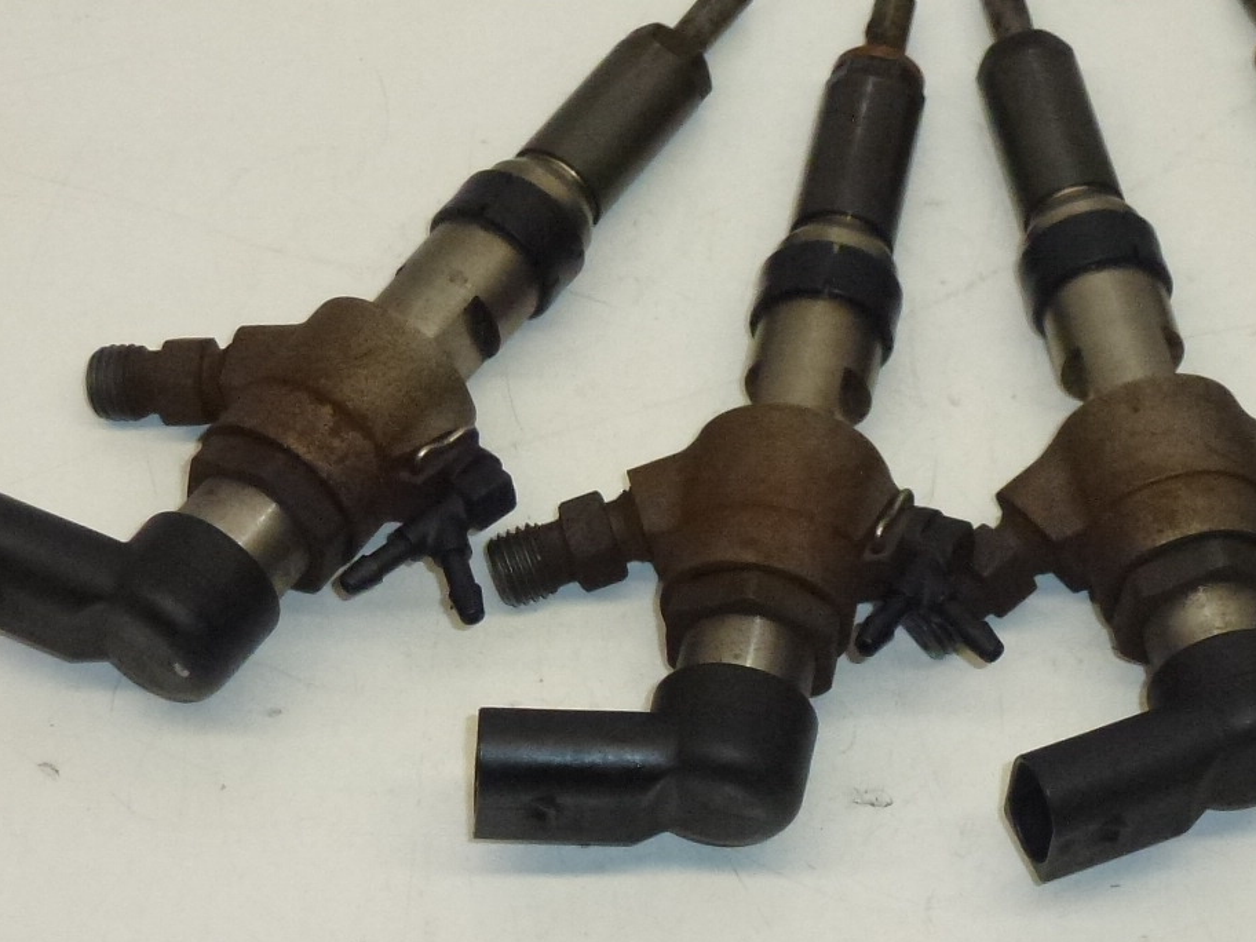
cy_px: 364
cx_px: 919
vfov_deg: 13.5
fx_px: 3991
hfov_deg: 17.8
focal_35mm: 110
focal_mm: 8.7
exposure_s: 1/250
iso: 400
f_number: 4.1
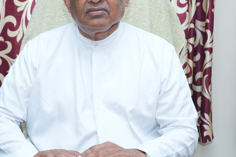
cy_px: 76
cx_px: 104
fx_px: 577
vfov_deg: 15.5
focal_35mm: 88
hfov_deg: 23.1
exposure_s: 1/160
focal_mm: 42
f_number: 5
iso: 1250
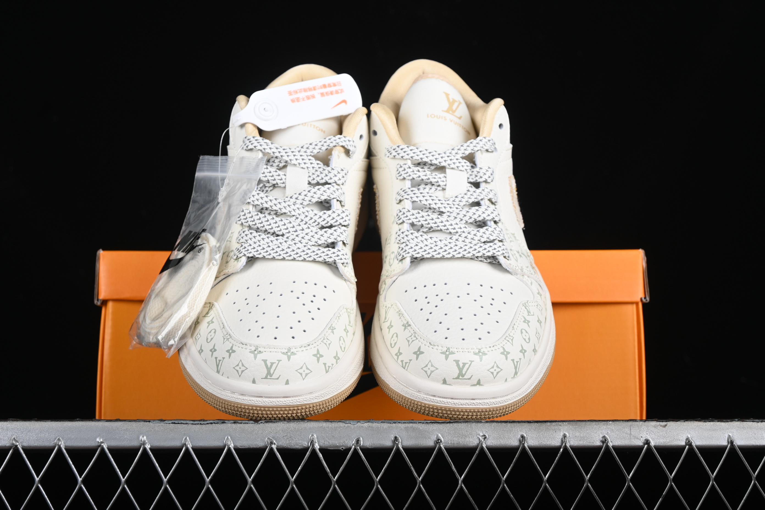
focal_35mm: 75
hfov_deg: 27.0
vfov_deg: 18.2
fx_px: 1594
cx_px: 382
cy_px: 255
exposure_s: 1/200
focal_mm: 50
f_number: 7.1
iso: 200
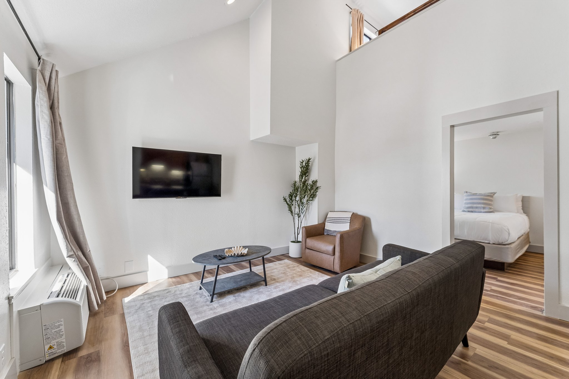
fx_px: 221
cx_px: 284
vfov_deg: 81.2
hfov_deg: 104.3
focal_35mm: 14
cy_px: 190
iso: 500
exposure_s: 1/25
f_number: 6.3
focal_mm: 14
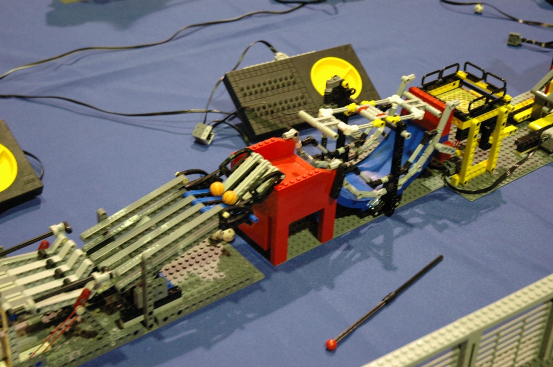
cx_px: 276
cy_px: 184
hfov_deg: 30.5
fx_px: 1013
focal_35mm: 66
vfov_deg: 20.6
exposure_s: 1/10
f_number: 4.5
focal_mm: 44
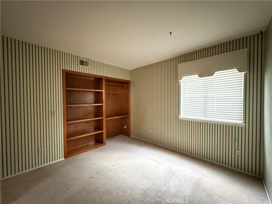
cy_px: 102
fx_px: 110
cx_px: 136
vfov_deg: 85.7
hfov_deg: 102.1
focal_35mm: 14
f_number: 2.2
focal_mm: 2.22
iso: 2000
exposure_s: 1/30
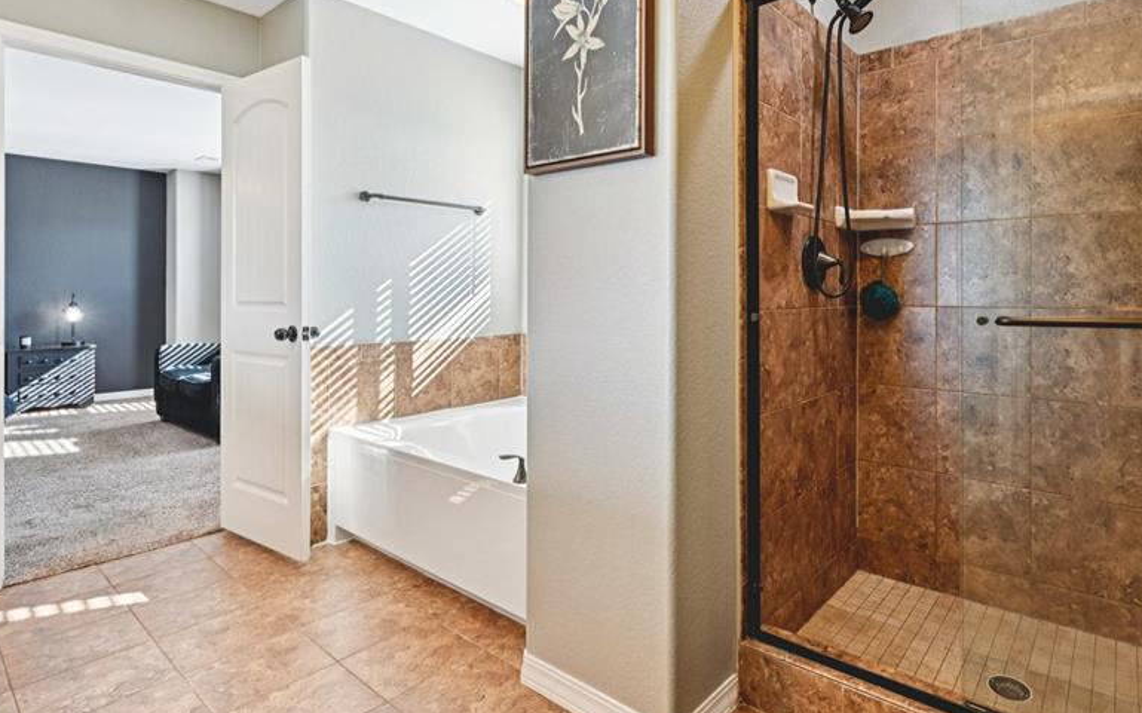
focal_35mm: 19
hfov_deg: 86.8
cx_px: 691
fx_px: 591
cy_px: 285
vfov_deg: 61.6
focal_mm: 14
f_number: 11
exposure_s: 1/8
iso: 400
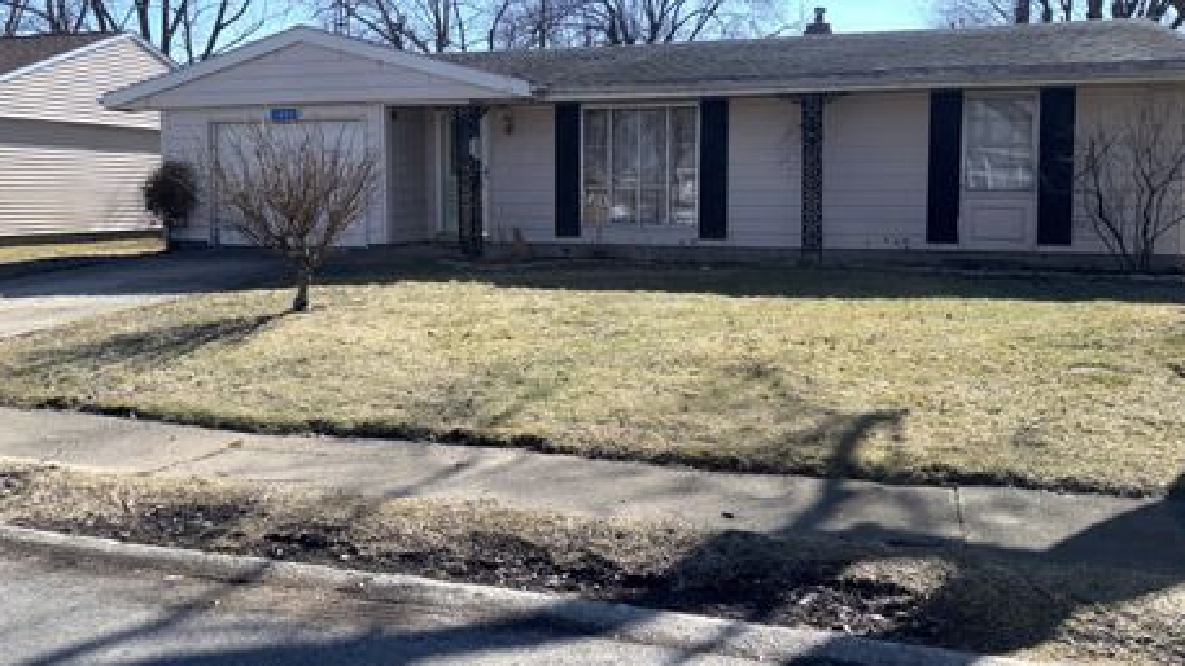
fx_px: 974
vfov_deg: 37.5
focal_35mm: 31
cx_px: 620
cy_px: 237
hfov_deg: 62.6
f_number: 1.6
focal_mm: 5.96
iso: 32
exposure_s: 1/4082
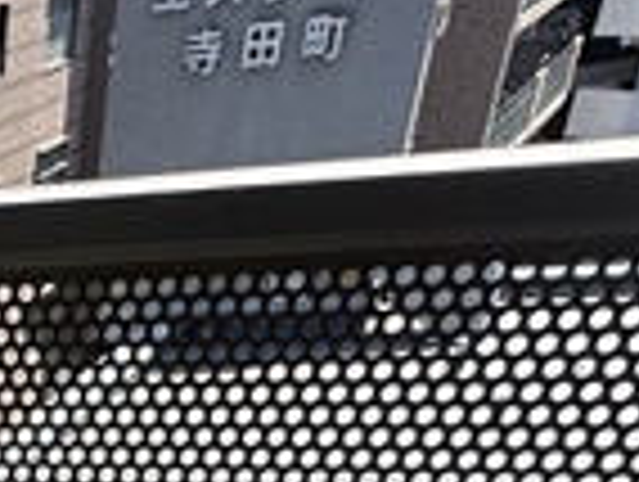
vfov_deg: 15.4
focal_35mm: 69
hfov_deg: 21.4
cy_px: 1052
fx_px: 1276
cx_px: -423
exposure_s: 1/703
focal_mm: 2.22
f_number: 2.2
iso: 40
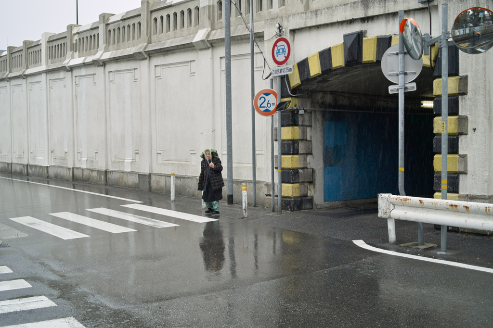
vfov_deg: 32.6
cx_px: 246
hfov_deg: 47.4
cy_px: 164
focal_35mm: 41
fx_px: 561
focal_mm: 24.2
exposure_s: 1/100
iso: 100
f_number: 2.8
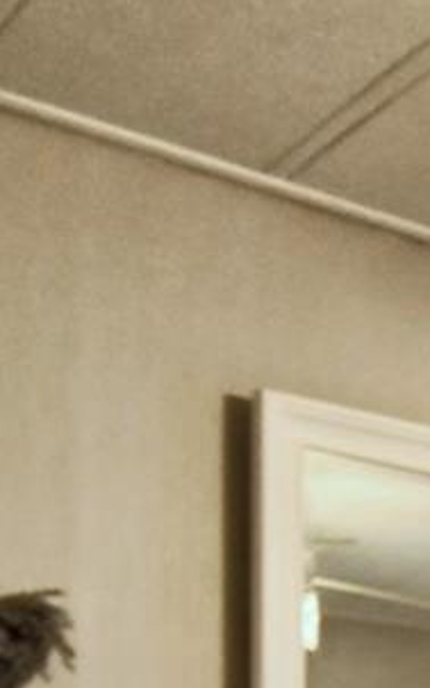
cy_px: 923
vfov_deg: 22.5
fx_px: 1517
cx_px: 1310
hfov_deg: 10.7
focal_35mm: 81
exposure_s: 1/40
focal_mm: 10
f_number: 4.5
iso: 400
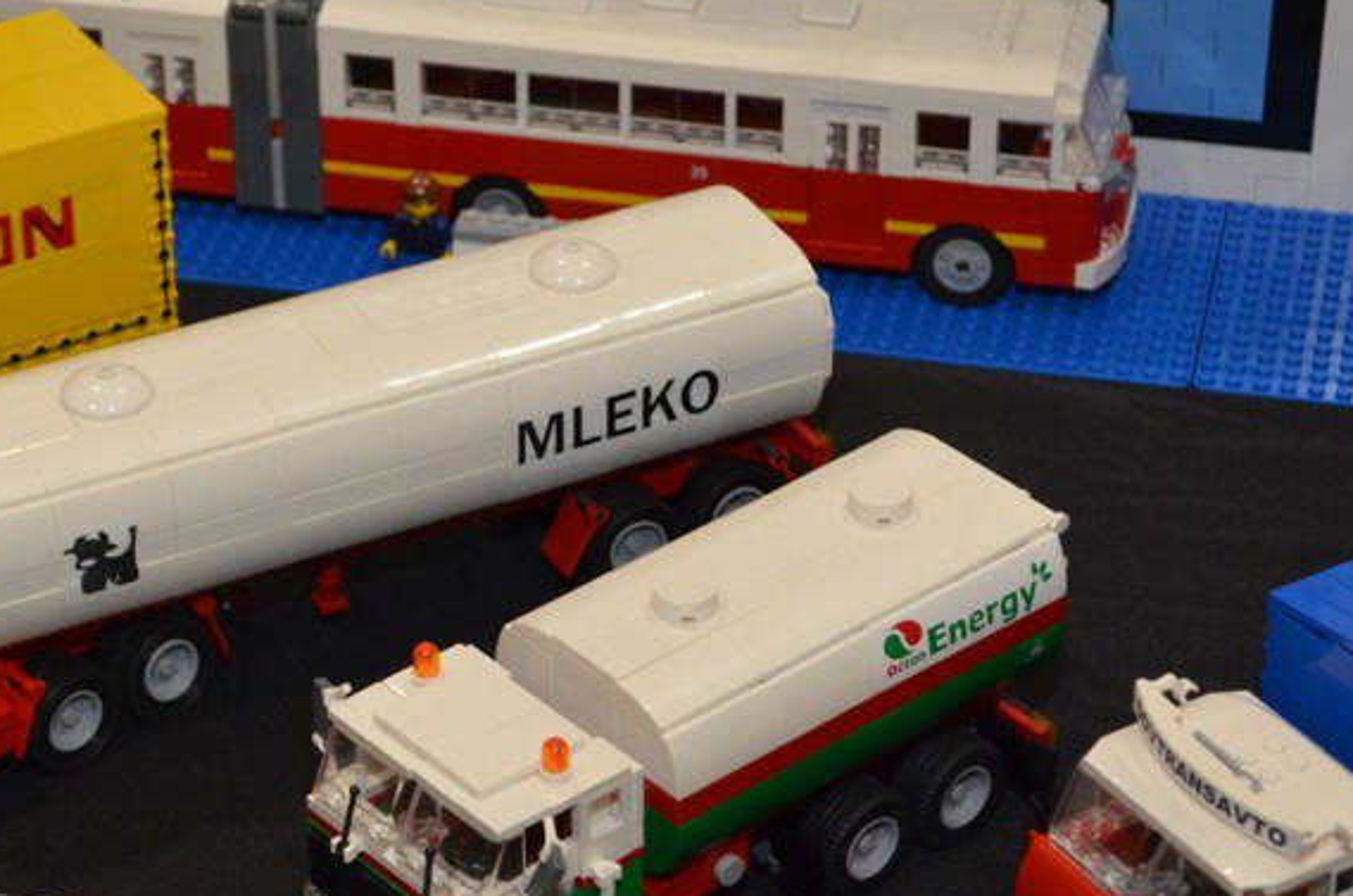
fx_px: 4351
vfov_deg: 11.7
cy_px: 608
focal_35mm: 116
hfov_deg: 17.6
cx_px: 435
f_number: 5.3
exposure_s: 1/60
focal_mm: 44
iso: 1800
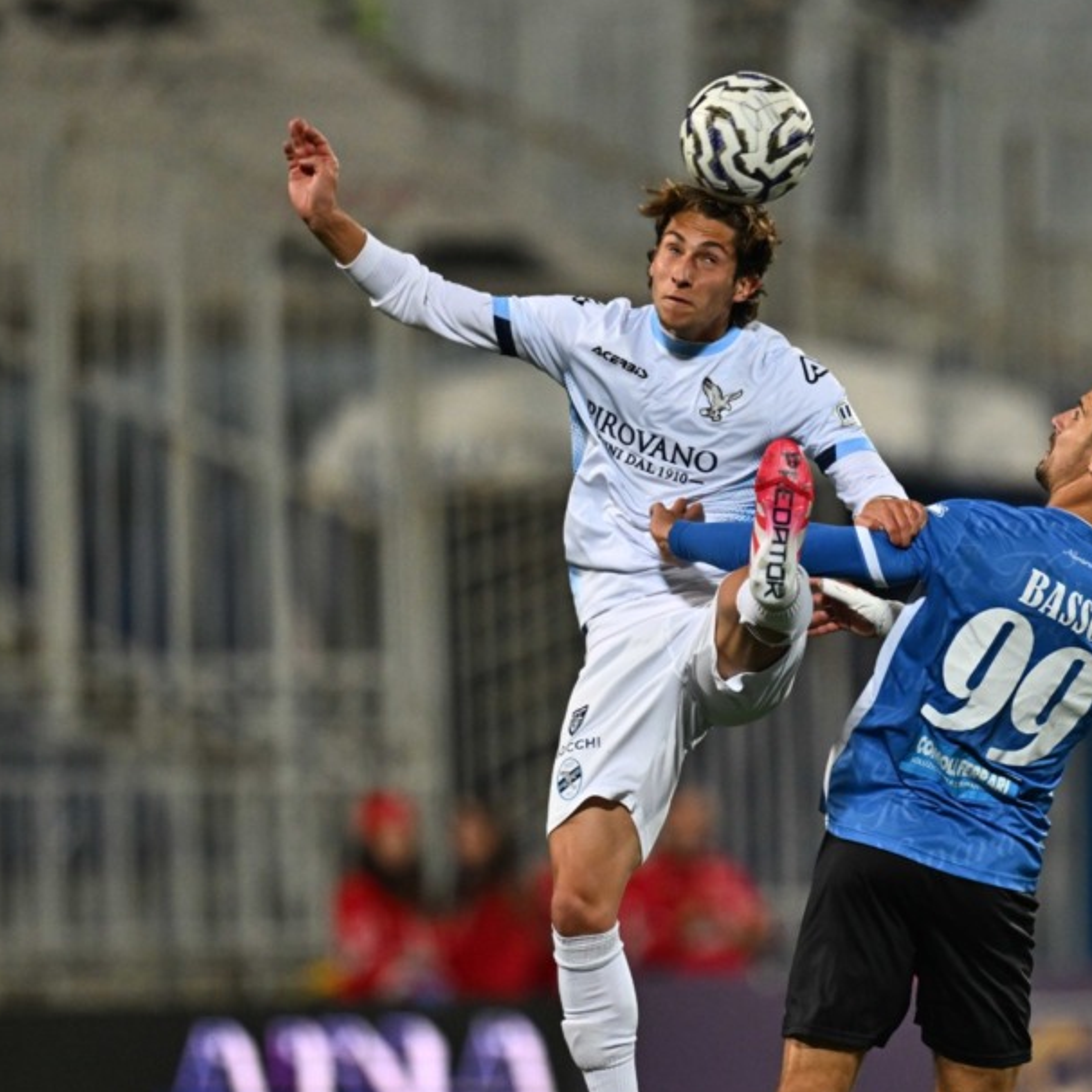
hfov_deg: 2.4
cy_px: 729
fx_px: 25626
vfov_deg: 2.4
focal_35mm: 718
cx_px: 849
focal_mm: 400
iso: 2000
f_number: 3.2
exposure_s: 1/1600
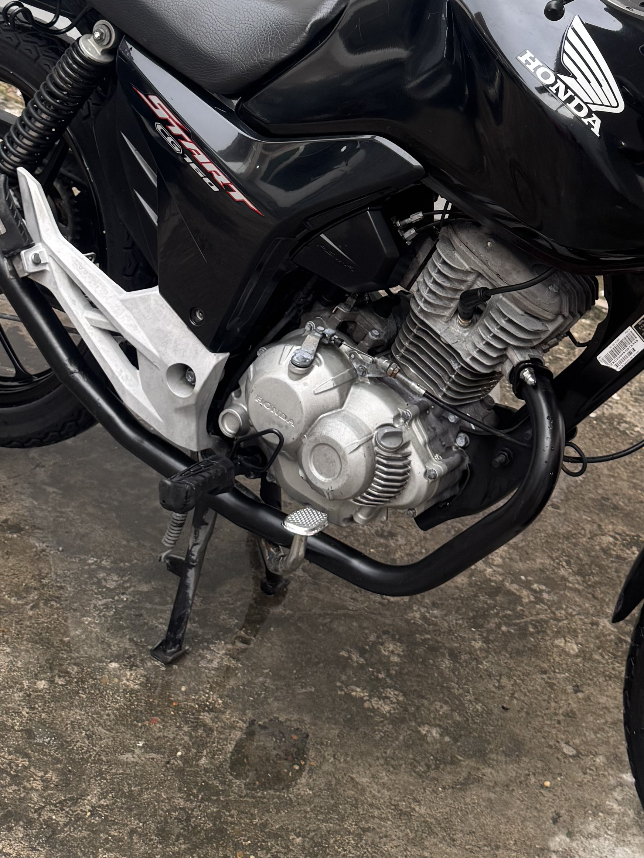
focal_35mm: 59
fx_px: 1464
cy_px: 126
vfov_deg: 31.5
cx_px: 467
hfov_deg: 24.6
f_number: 1.78
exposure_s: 1/120
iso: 100
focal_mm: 6.76
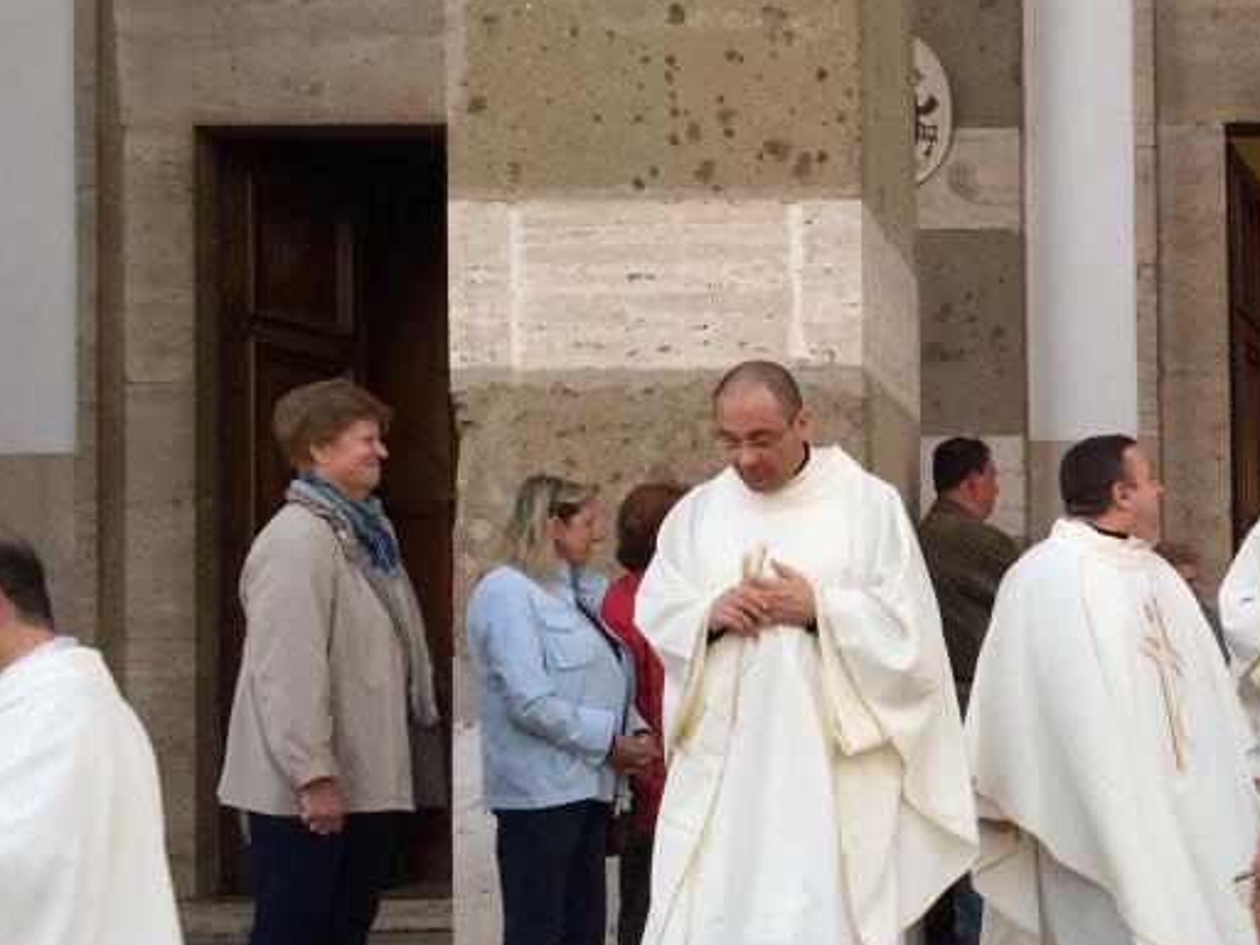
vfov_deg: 21.4
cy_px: 701
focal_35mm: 68
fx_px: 2475
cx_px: 1354
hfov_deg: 26.5
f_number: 2.2
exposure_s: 1/100
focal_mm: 4.15
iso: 32
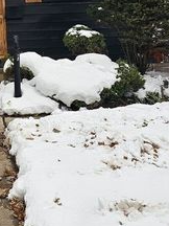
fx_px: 462
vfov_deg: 25.9
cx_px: -63
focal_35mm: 71
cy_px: -6
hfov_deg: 18.9
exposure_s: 1/120
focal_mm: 6.3
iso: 20
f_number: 1.7
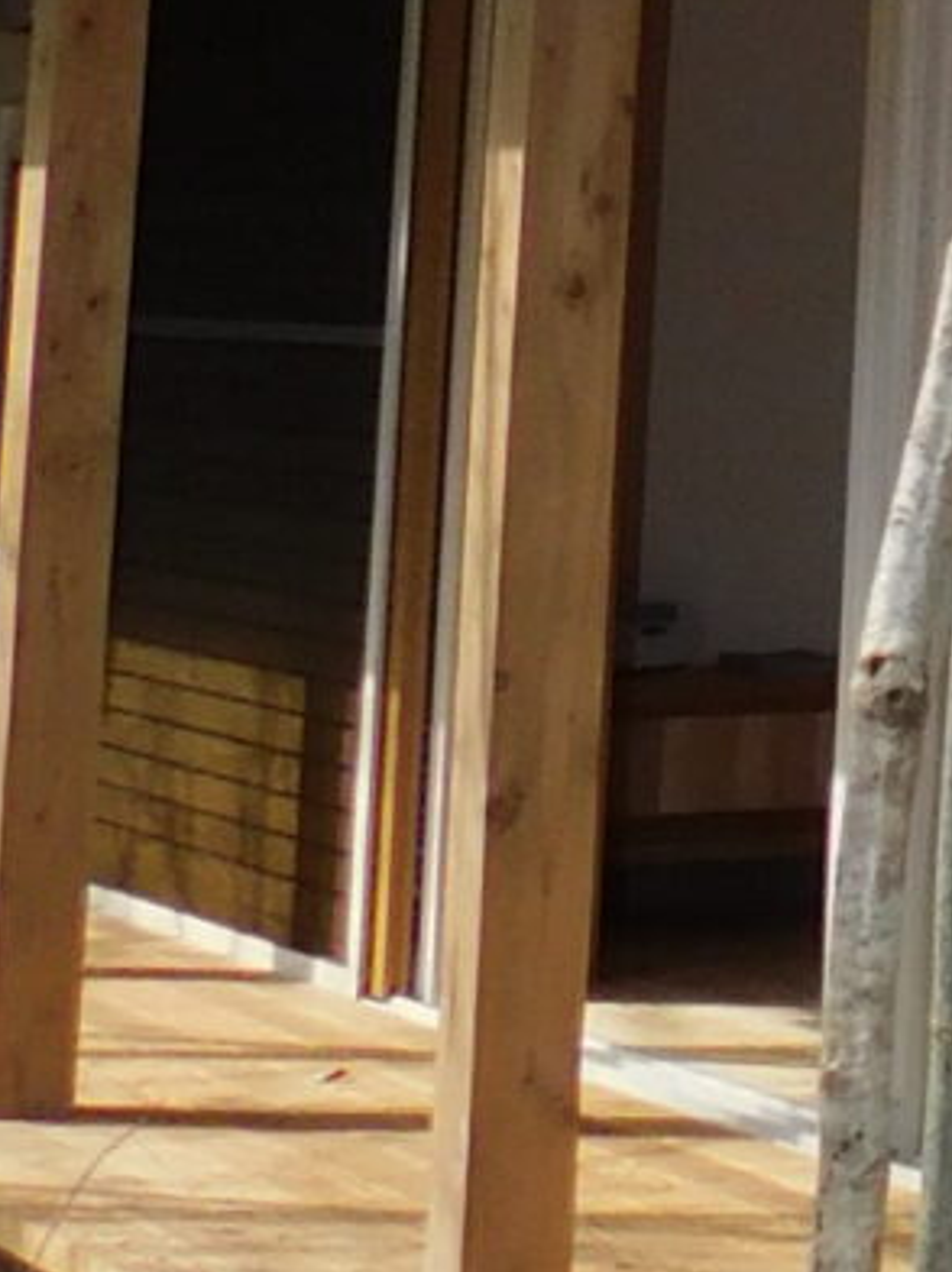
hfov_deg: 8.4
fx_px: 5509
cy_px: -430
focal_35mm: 150
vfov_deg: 12.7
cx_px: 2791
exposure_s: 1/1000
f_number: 3
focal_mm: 4
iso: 125
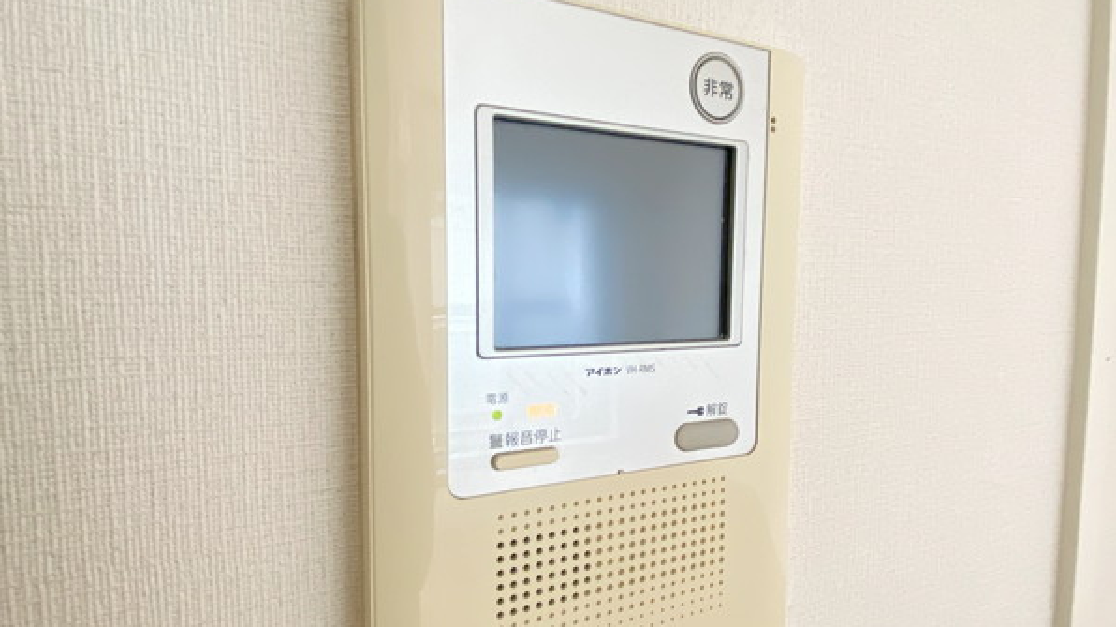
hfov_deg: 89.6
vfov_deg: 58.3
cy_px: 333
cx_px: 558
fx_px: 562
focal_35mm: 19
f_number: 2.4
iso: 250
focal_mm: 1.54
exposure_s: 1/103
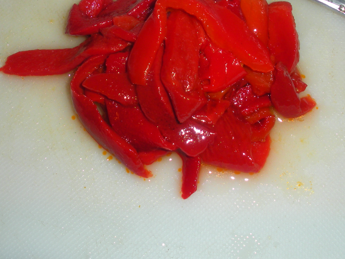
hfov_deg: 28.9
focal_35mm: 67
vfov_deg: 21.6
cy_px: 45
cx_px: 154
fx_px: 668
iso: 64
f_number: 3.5
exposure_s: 1/60
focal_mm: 6.3
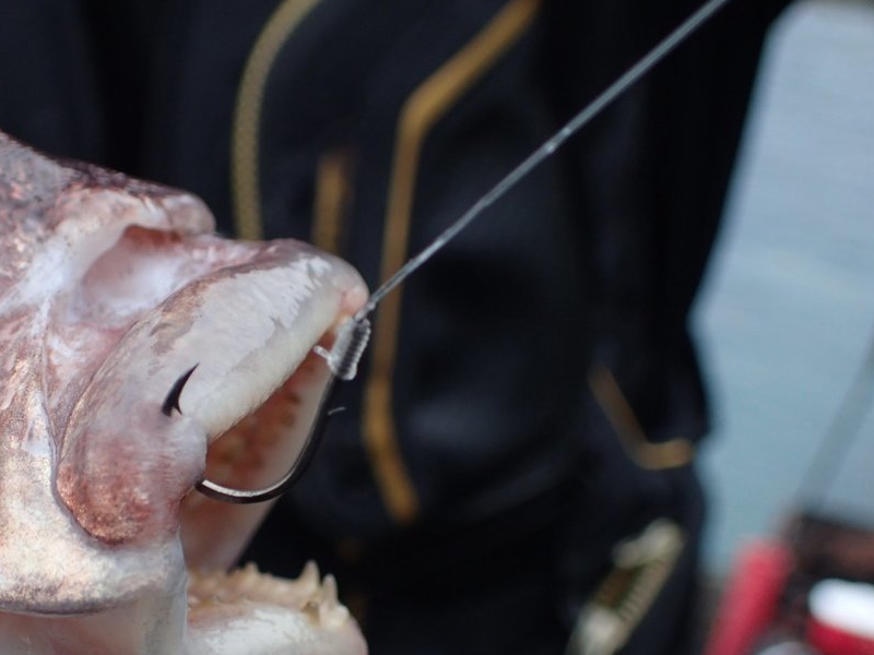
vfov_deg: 30.1
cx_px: 237
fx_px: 1212
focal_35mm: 48
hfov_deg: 38.8
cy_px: 417
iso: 125
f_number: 2.3
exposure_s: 1/125
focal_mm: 5.5
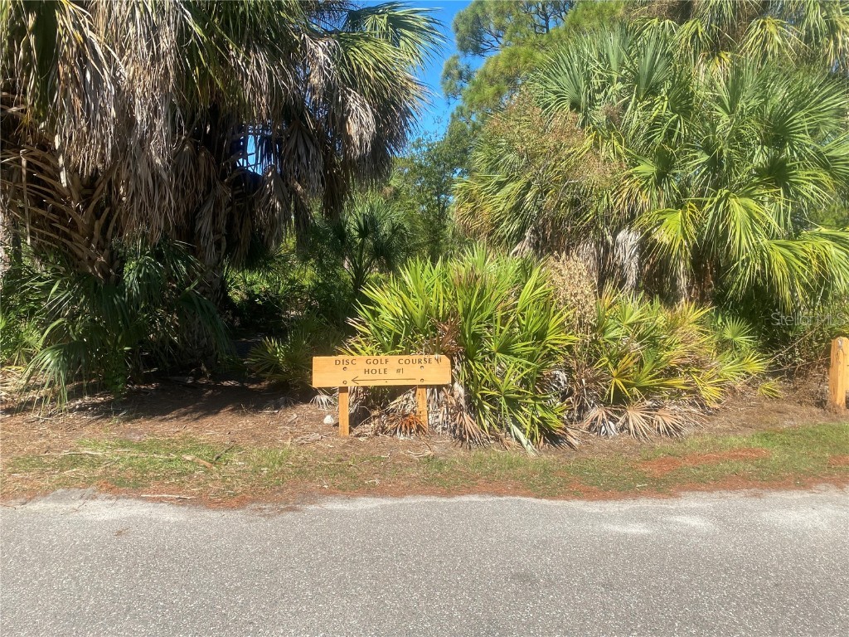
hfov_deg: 67.3
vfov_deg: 53.1
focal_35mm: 26
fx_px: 638
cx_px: 424
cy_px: 318
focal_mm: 4.25
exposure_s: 1/1608
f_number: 1.8
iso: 32
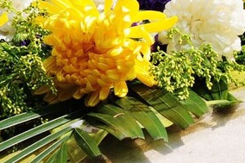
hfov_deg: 4.7
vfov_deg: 3.2
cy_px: -6
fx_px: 2931
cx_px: -154
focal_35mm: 431
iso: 200
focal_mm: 68
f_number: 9
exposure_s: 1/320
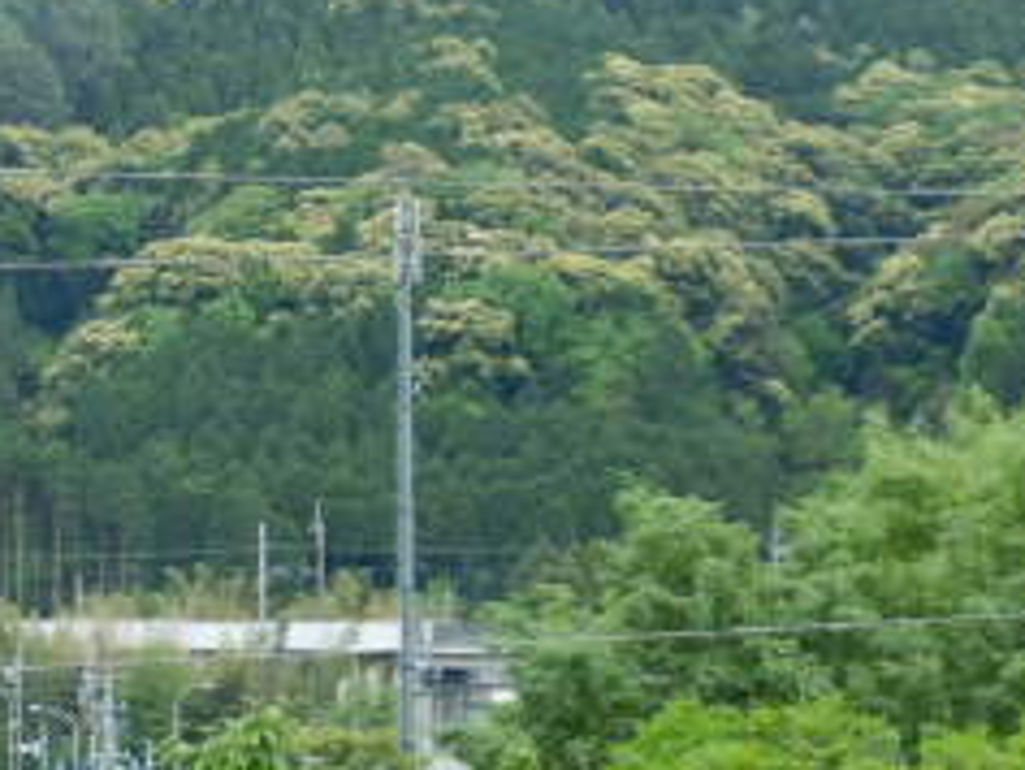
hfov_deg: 12.7
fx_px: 4473
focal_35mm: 151
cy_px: 770
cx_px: -294
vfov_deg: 9.8
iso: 400
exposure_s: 1/320
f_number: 4.4
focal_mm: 10.1
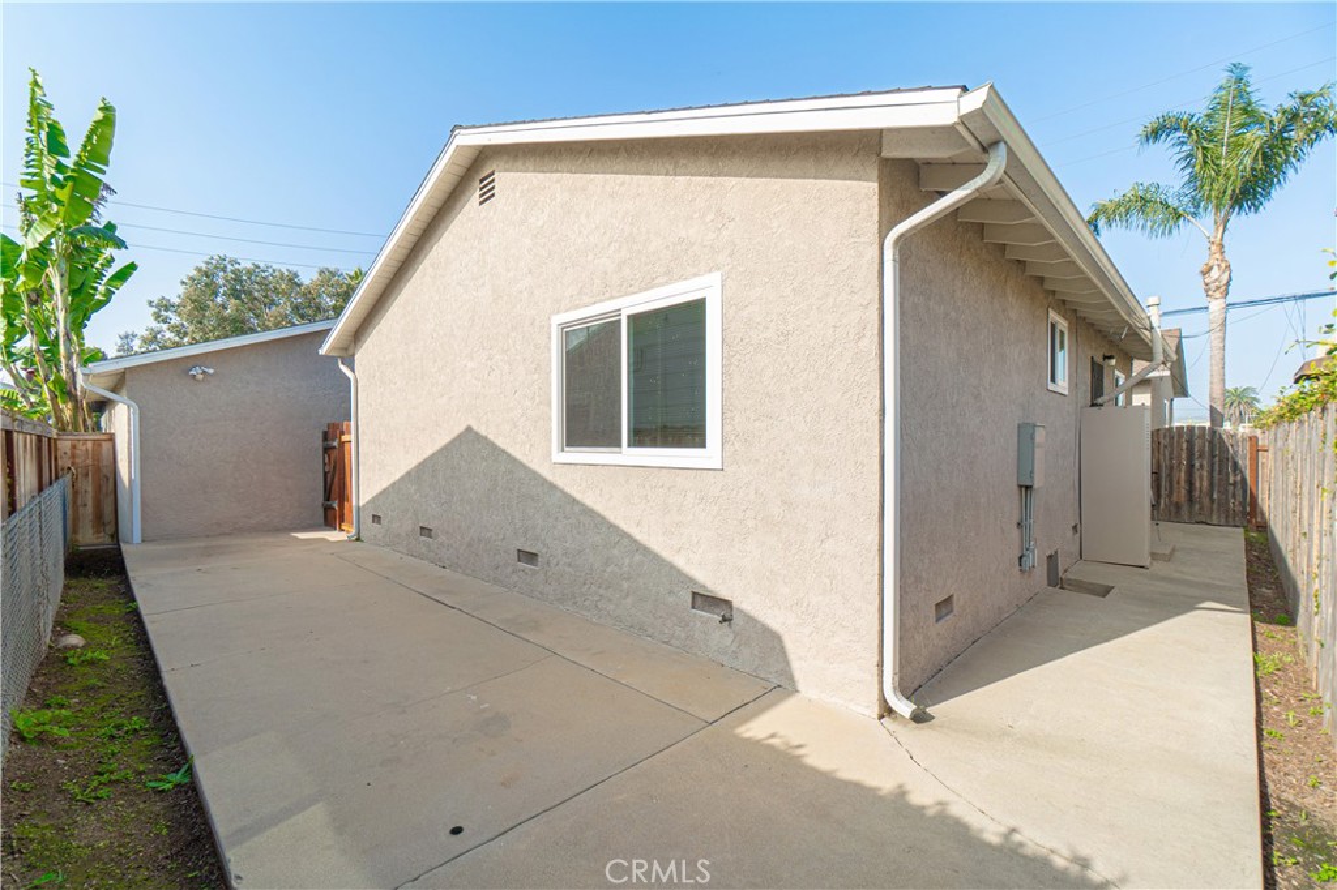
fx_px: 557
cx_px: 668
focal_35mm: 15
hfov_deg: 100.4
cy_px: 445
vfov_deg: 77.3
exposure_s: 1/160
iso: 100
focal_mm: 10
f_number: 8
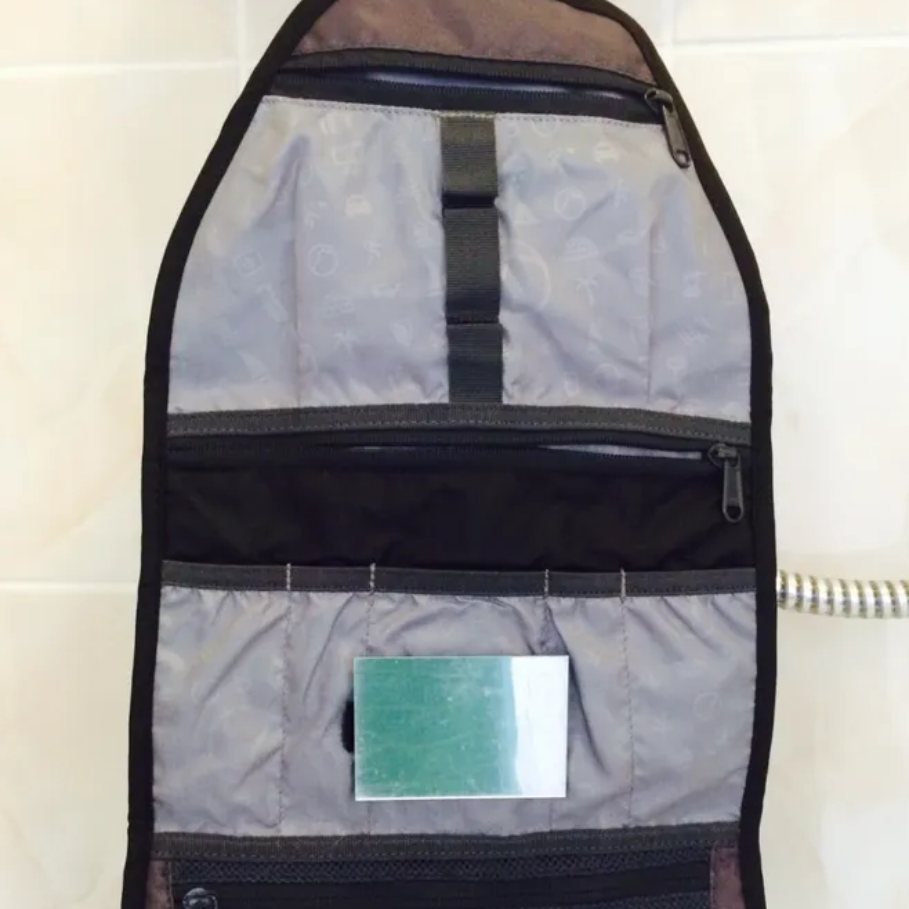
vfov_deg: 38.9
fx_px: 1277
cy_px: 565
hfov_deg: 39.2
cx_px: 481
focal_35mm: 43
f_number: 2.2
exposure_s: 1/20
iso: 320
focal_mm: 4.12
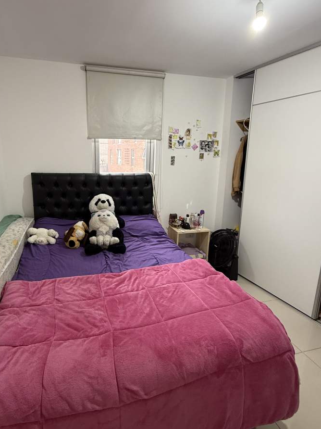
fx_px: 235
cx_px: 134
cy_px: 205
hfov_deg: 68.2
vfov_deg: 84.6
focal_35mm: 19
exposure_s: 1/50
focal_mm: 2.22
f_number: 2.2
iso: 250
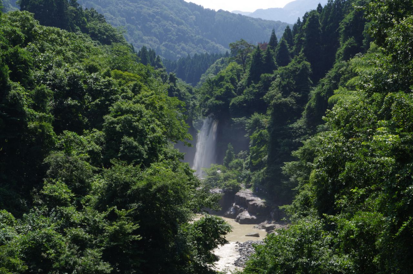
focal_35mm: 75
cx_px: 206
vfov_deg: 18.1
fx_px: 860
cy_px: 137
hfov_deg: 27.0
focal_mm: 50
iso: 100
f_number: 22
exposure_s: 1/10
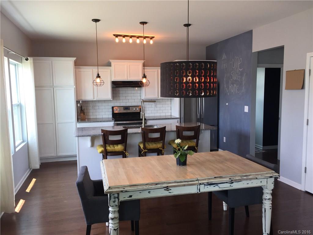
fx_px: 262
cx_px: 156
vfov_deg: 48.2
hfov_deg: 61.7
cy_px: 118
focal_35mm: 29
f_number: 2.2
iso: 40
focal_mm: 4.15
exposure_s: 1/40
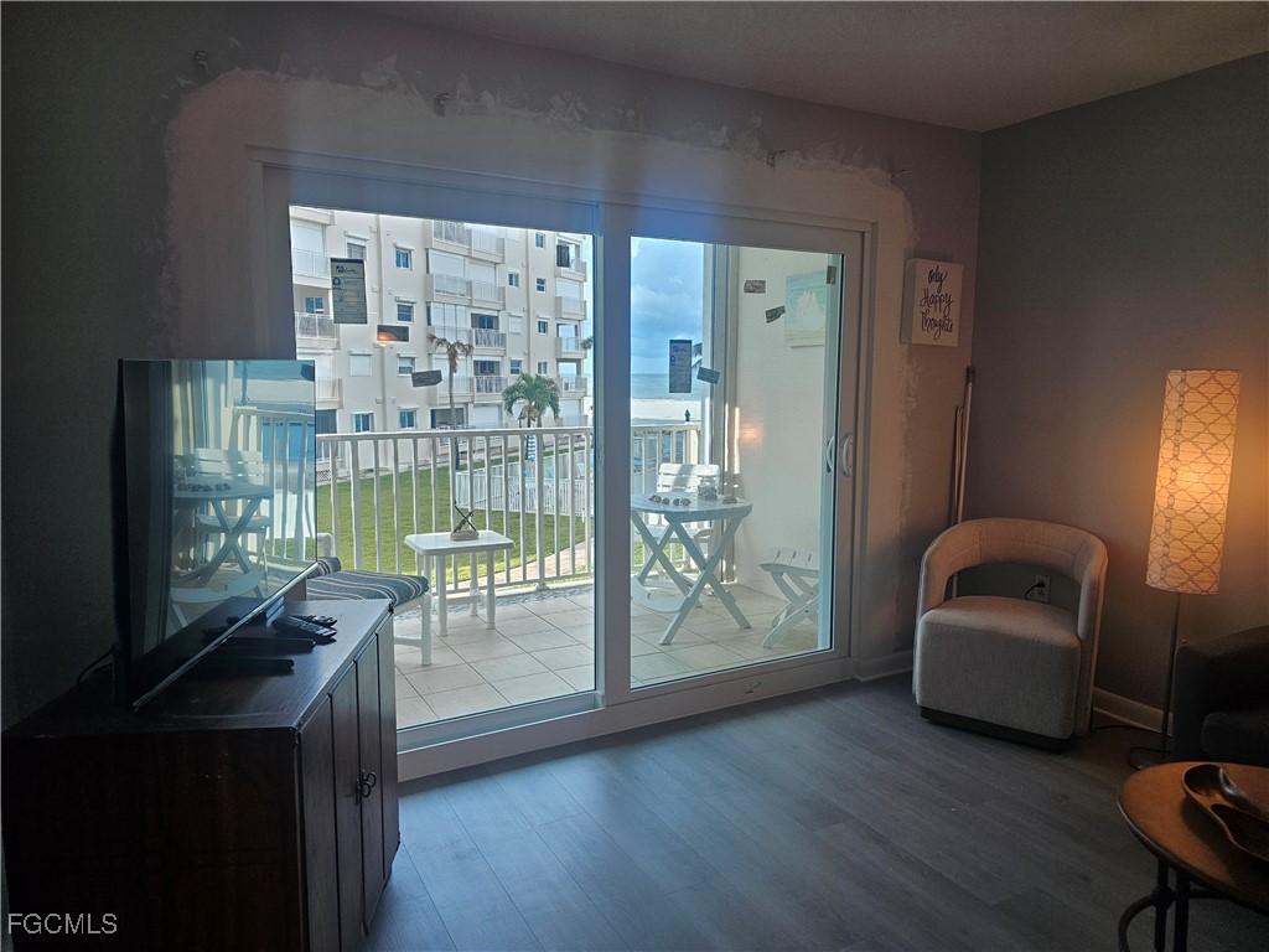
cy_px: 476
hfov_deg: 73.9
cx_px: 634
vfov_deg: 58.9
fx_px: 843
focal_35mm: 23
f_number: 1.7
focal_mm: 6.3
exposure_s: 1/180
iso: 80
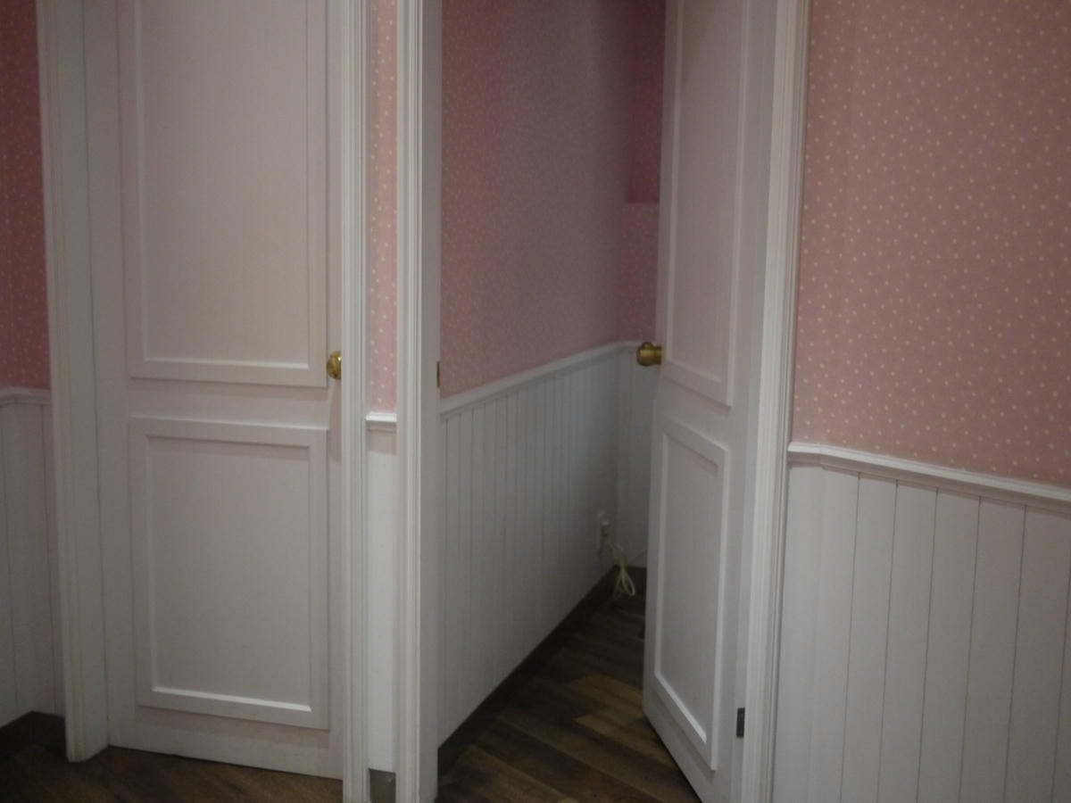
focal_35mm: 40
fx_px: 1238
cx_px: 536
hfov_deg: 46.8
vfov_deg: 36.0
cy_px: 402
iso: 800
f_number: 1.7
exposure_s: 1/125
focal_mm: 20
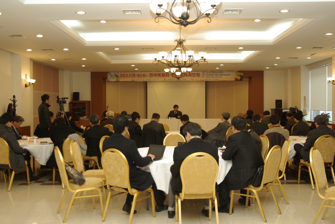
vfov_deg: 34.3
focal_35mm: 39
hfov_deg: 49.5
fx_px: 363
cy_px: 112
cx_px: 168
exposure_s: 1/125
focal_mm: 26
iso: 400
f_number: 4.5
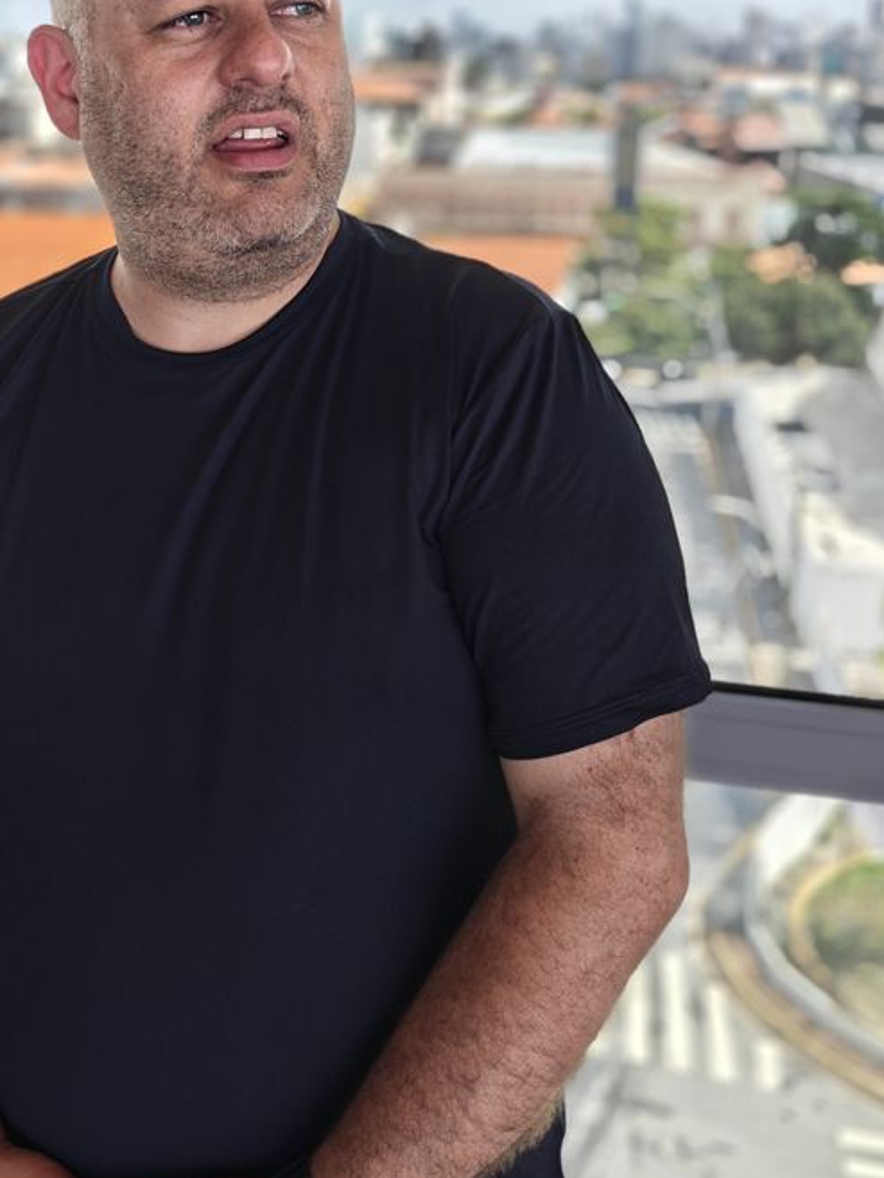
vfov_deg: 44.1
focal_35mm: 42
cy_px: 384
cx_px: 176
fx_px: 1430
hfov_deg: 33.4
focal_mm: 6.06
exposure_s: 1/241
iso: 50
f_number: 3.5
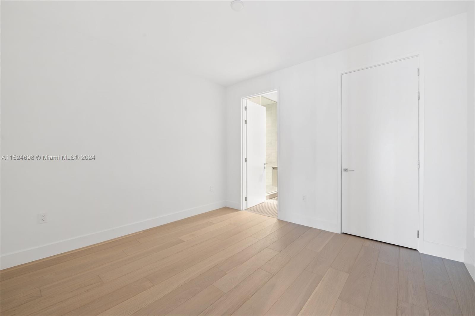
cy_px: 158
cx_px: 238
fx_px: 185
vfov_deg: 81.1
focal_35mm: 14
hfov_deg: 104.3
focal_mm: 14
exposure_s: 1.6
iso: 200
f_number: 8
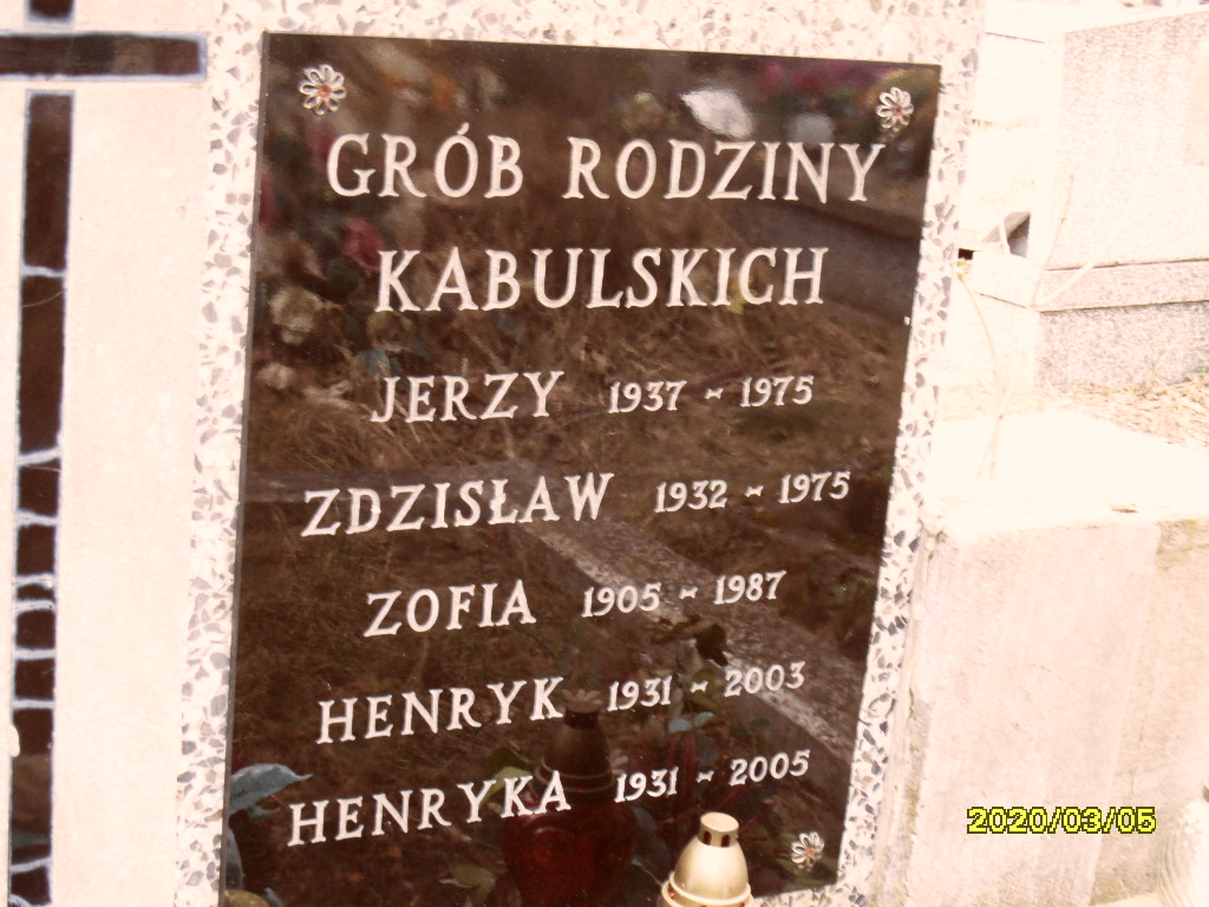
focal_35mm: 60
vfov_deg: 24.4
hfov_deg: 32.2
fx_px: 2096
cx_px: 604
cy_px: 454
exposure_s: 1/45
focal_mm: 10.3
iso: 200
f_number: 4
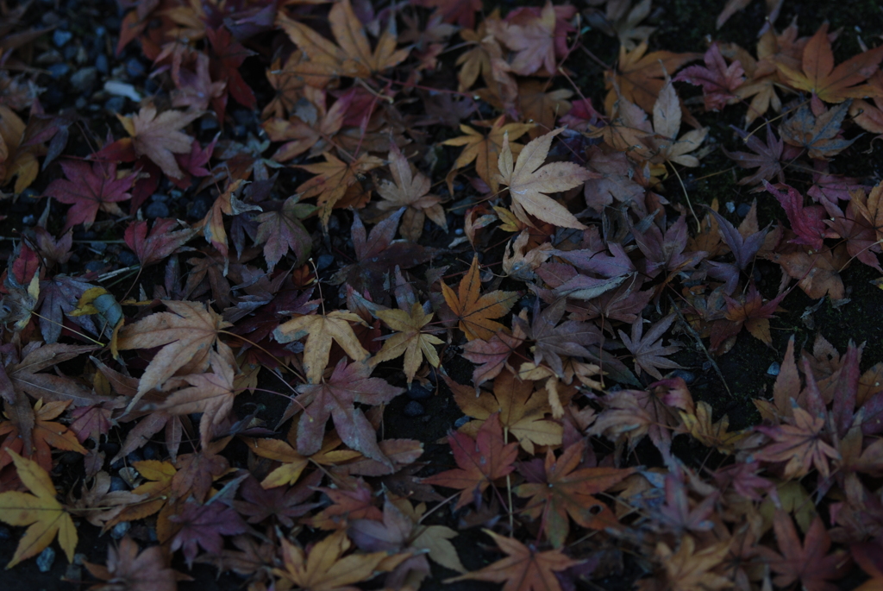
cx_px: 442
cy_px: 296
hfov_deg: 14.4
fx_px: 3499
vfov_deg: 9.7
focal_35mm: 142
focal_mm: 95
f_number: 2.8
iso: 100
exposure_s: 1/30
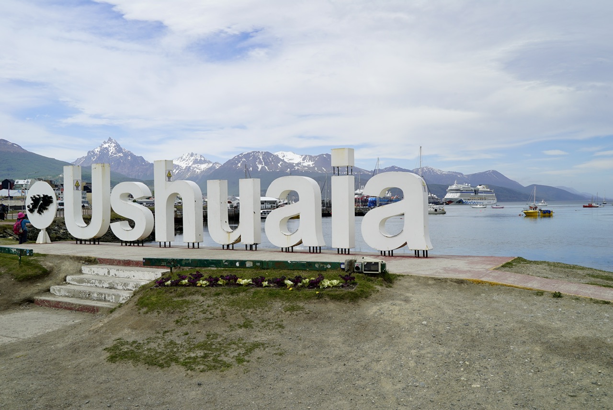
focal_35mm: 32
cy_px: 205
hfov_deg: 58.7
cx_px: 306
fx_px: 545
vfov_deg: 41.2
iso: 100
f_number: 14
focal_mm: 32
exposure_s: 1/100
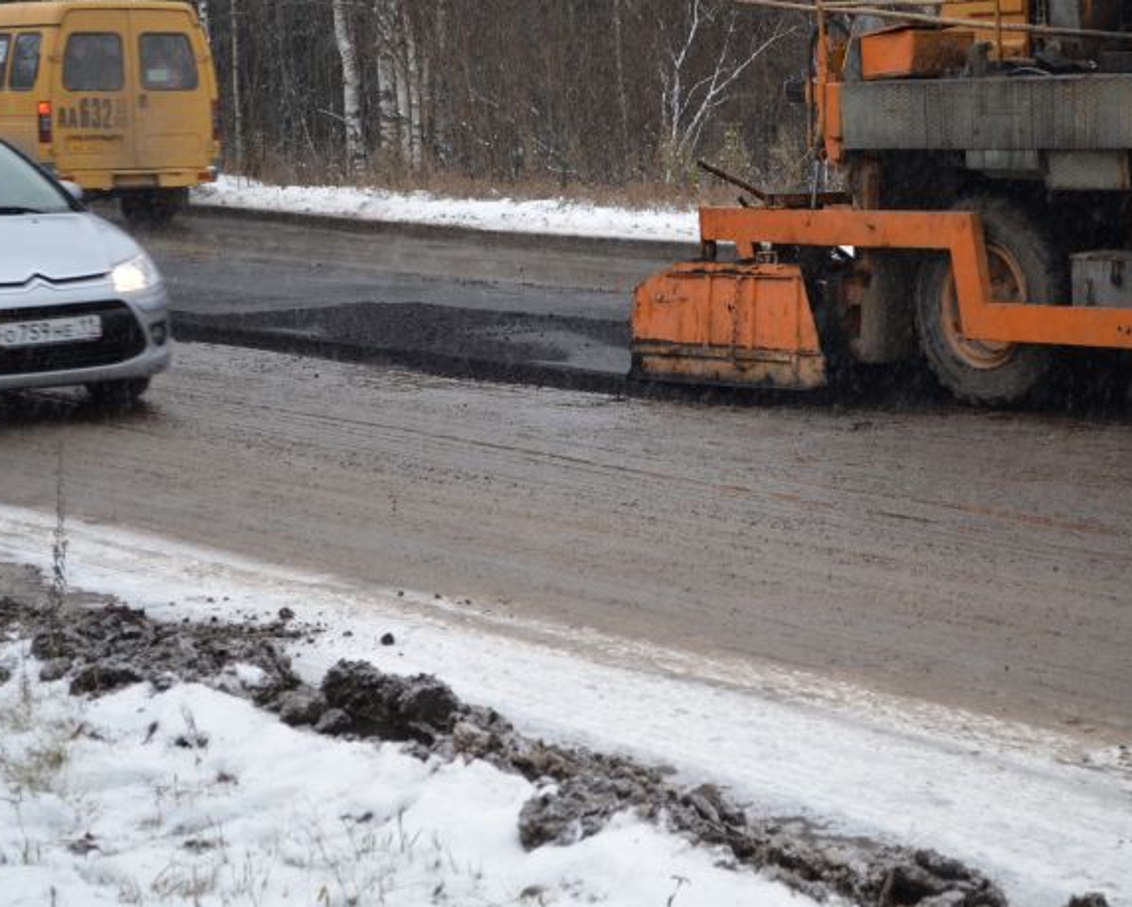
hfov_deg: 20.2
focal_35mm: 95
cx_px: 637
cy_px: 452
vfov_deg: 16.3
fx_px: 3170
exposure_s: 1/80
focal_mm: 55
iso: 400
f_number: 5.6
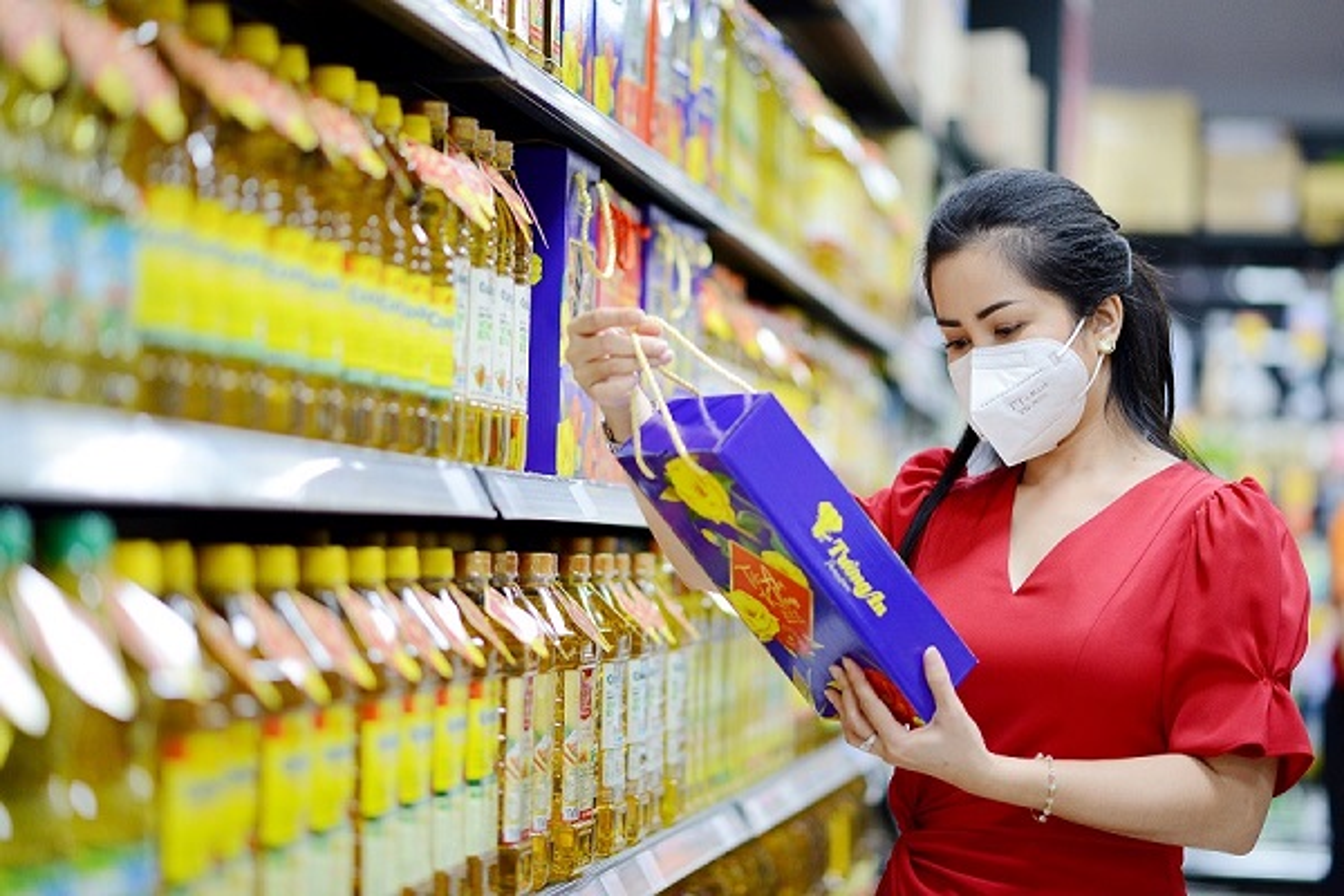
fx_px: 3173
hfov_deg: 23.9
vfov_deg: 16.1
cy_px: 448
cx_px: 672
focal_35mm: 85
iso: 1600
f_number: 2
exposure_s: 1/250
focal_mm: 85
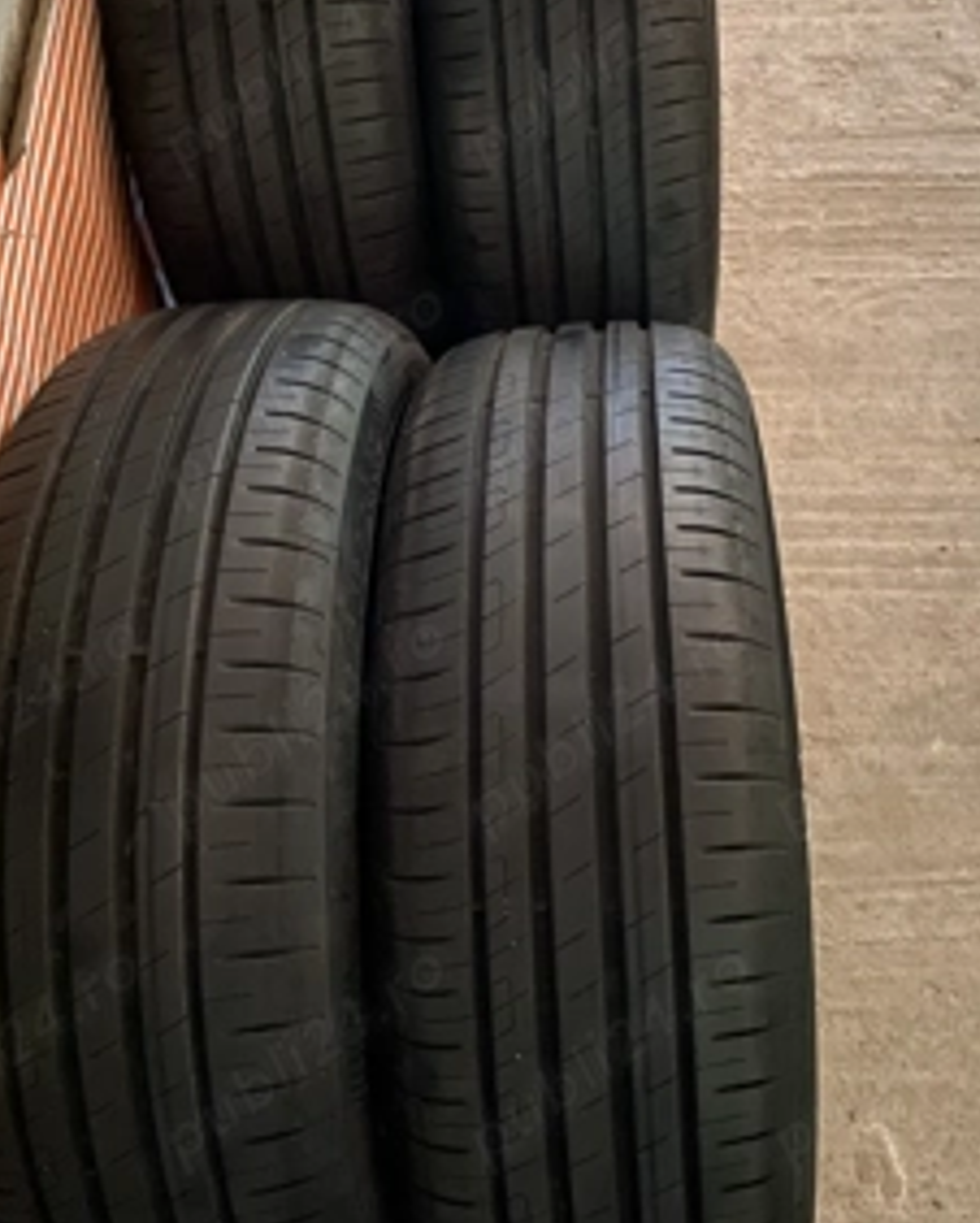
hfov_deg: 41.2
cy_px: 464
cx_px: 455
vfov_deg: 49.8
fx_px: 1304
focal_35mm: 36
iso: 800
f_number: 1.8
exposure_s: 1/8
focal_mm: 4.25
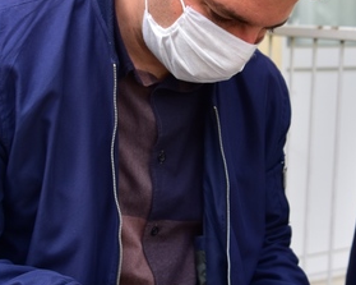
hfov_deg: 26.3
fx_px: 737
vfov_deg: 21.8
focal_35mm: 70
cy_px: 121
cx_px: 320
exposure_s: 1/320
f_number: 2.8
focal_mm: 26
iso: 100
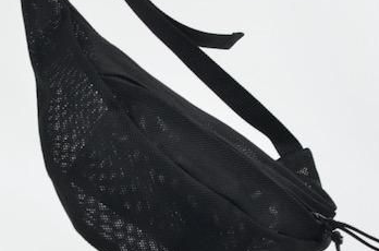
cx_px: 173
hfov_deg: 14.9
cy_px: 152
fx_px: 1449
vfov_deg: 9.9
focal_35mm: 138
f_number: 5
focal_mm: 40
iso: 800
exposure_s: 1/100
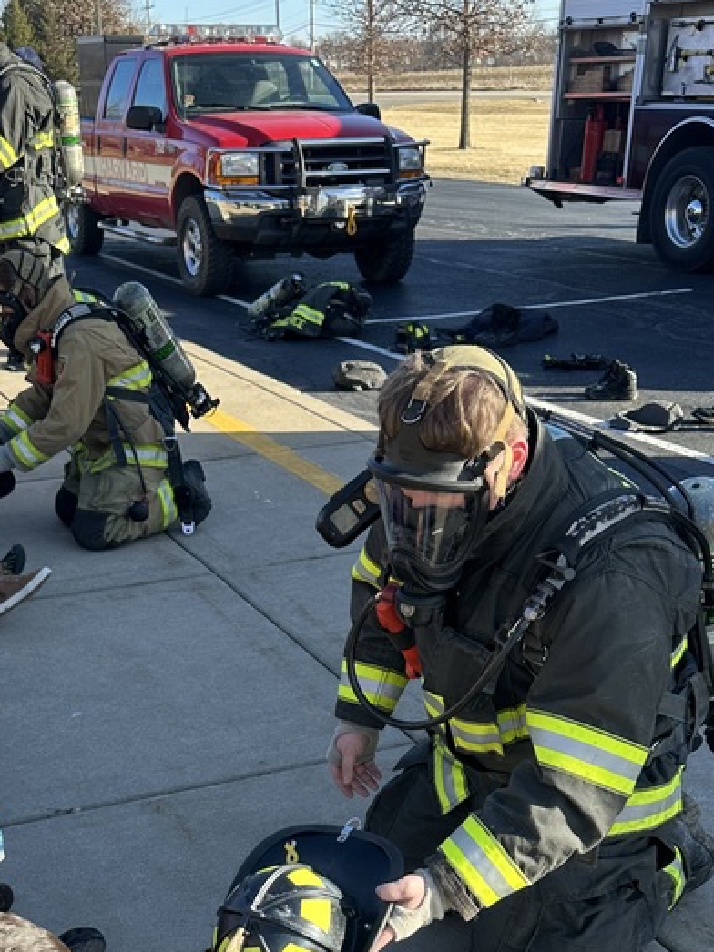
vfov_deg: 38.1
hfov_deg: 30.8
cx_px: 282
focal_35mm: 47
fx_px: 1293
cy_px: 832
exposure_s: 1/1029
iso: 80
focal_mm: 6.86
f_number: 1.78
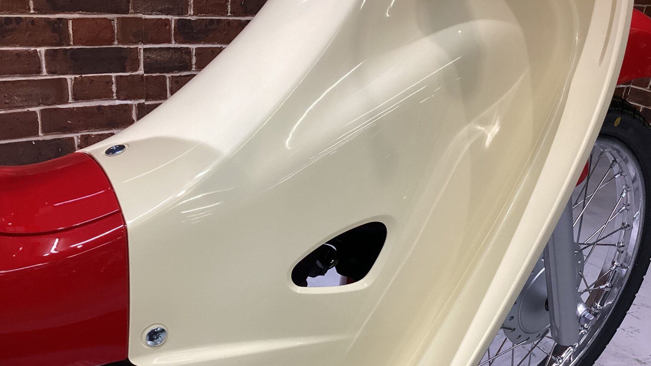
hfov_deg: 52.8
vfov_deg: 30.9
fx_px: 656
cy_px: 253
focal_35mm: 38
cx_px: 331
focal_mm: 3.3
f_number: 2.4
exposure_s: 1/60
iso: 100
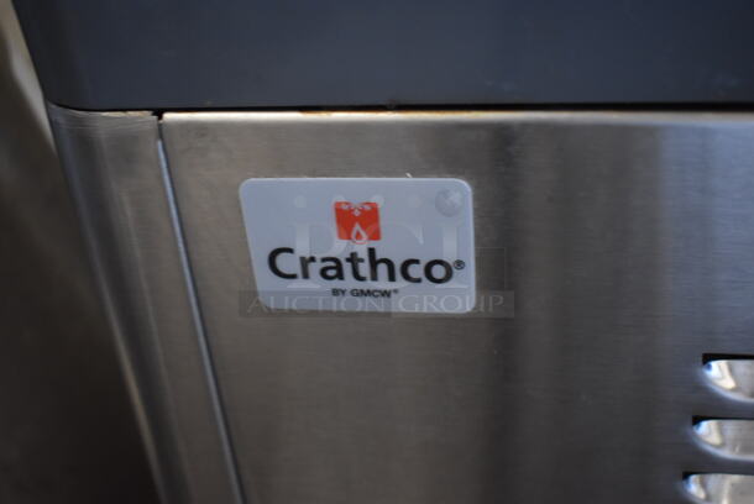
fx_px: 880
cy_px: 252
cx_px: 377
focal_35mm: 42
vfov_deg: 32.0
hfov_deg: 46.4
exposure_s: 1/60
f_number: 4.2
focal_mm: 28
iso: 2000
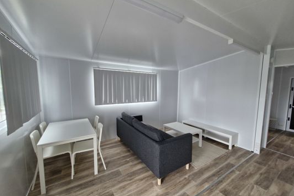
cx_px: 152
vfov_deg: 81.2
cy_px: 102
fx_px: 114
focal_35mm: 14
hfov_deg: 104.2
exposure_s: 1/50
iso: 160
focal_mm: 1.74
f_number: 2.2
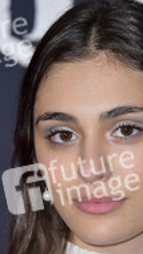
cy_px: 250
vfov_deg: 4.7
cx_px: 110
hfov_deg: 2.6
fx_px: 3118
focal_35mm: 463
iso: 320
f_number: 7.1
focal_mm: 210
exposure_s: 1/250
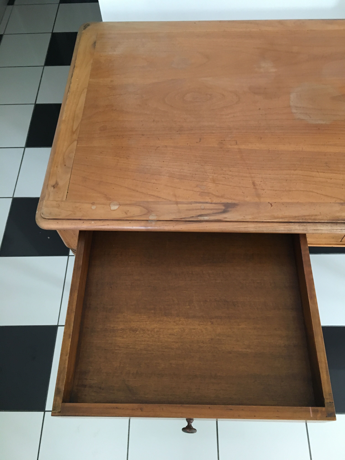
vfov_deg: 61.7
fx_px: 385
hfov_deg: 48.2
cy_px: 230
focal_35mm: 29
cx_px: 172
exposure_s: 1/20
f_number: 2.2
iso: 200
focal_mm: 4.15
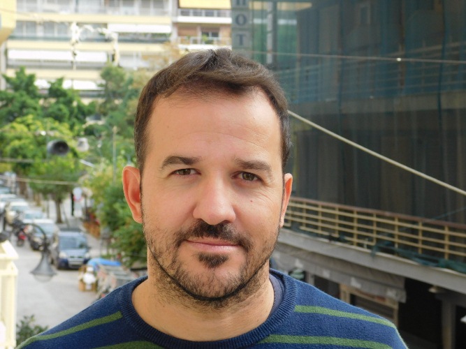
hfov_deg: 19.8
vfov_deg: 14.9
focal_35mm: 99
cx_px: 233
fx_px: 1332
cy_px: 174
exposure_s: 1/125
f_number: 4.6
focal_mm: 17.6
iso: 125
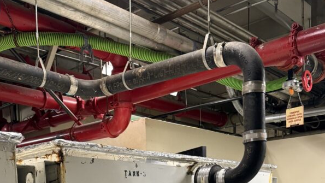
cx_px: 164
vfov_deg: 23.1
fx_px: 388
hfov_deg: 45.5
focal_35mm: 45
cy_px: 247
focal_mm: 6.76
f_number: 1.78
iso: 250
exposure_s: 1/60
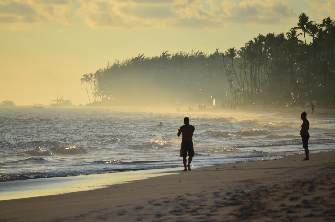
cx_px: 168
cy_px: 111
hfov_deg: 6.9
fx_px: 2785
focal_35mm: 300
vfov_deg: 4.6
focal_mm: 200
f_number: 5.6
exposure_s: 1/2000
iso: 220
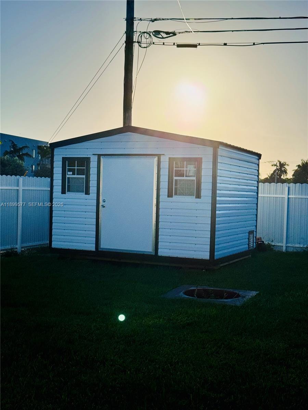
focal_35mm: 48
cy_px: 205
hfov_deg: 30.3
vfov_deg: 39.7
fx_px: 569
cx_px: 154
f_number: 1.78
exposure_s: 1/20000
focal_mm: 6.76
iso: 50
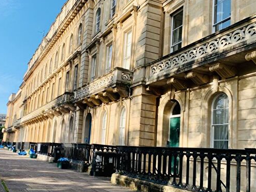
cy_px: 115
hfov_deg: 48.9
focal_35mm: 37
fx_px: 274
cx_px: 78
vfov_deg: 38.5
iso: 25
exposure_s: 1/1076
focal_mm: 4.25
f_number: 1.8
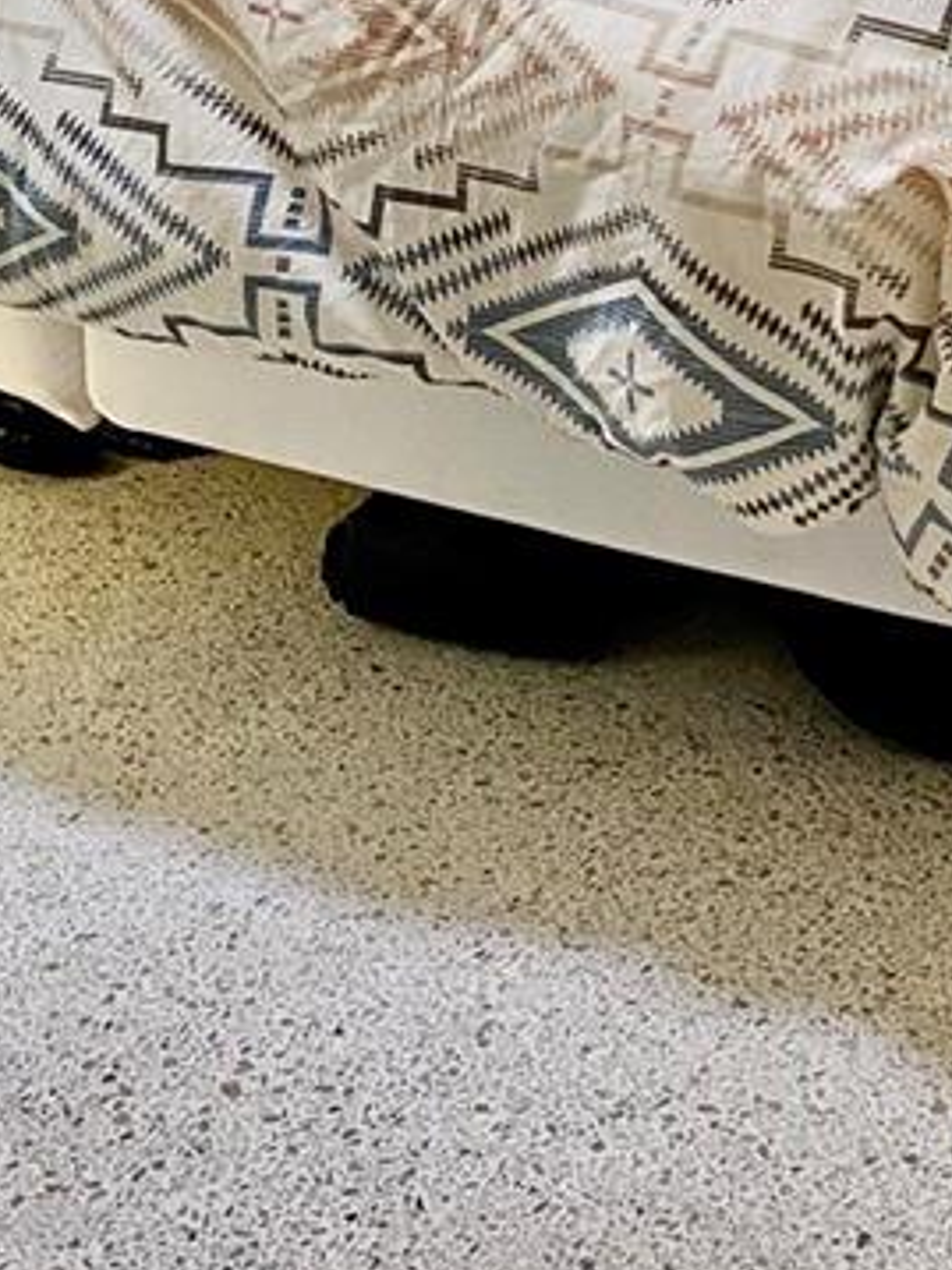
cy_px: -407
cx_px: 1285
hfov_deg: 16.0
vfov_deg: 20.5
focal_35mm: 87
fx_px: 3192
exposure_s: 1/60
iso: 125
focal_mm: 4.25
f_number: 1.8
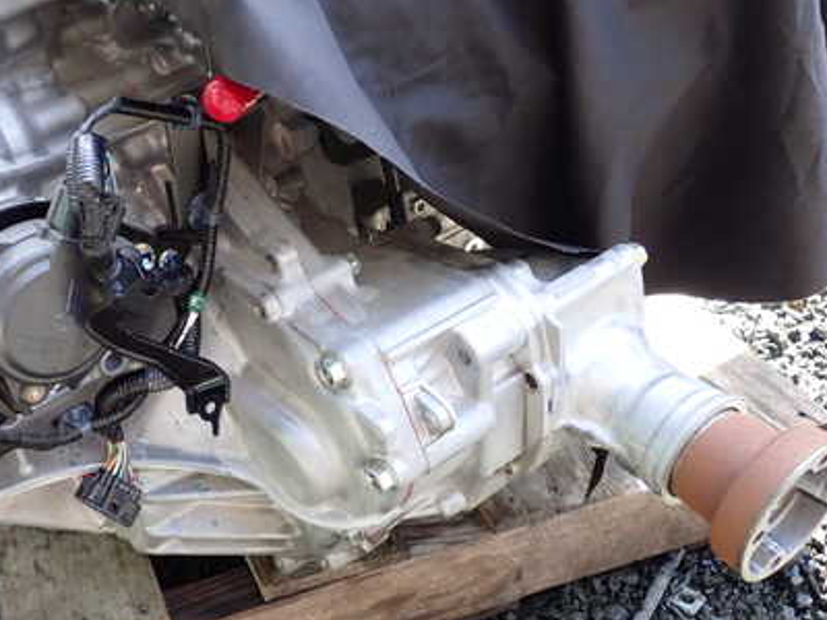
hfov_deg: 41.2
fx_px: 1075
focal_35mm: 45
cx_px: 240
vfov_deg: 32.1
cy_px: 380
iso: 160
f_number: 2.3
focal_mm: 5.4
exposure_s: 1/125
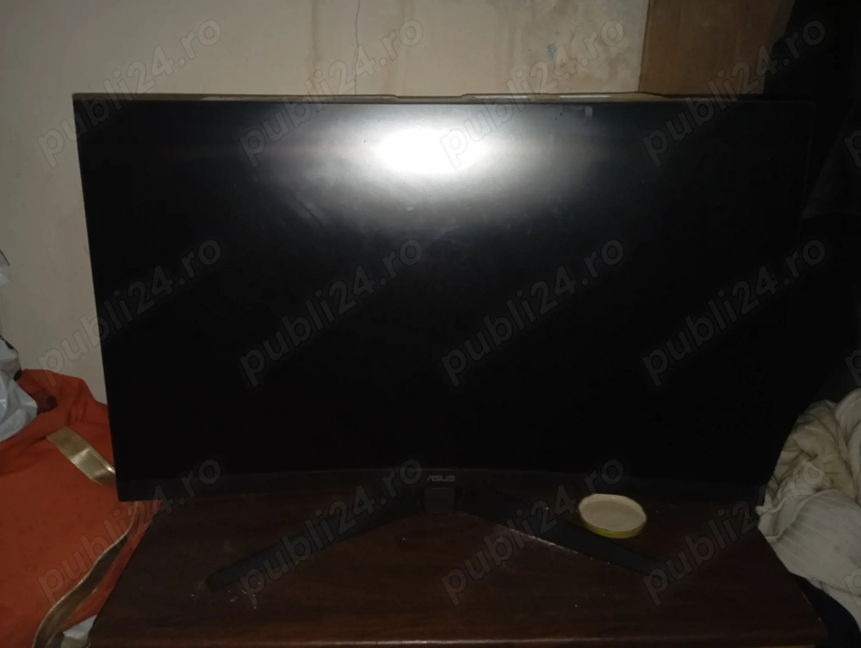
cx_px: 430
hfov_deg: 63.4
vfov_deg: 49.9
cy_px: 324
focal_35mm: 28
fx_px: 697
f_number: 1.8
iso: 447
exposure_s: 1/16.7
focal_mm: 4.22
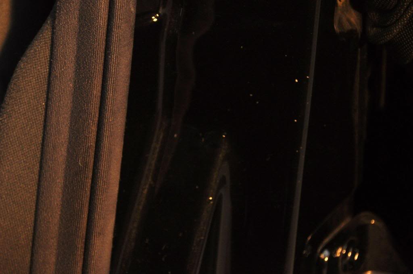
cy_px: 137
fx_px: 3437
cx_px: 206
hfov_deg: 6.9
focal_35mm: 300
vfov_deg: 4.6
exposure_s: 1/60
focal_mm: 200
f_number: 6.3
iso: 800
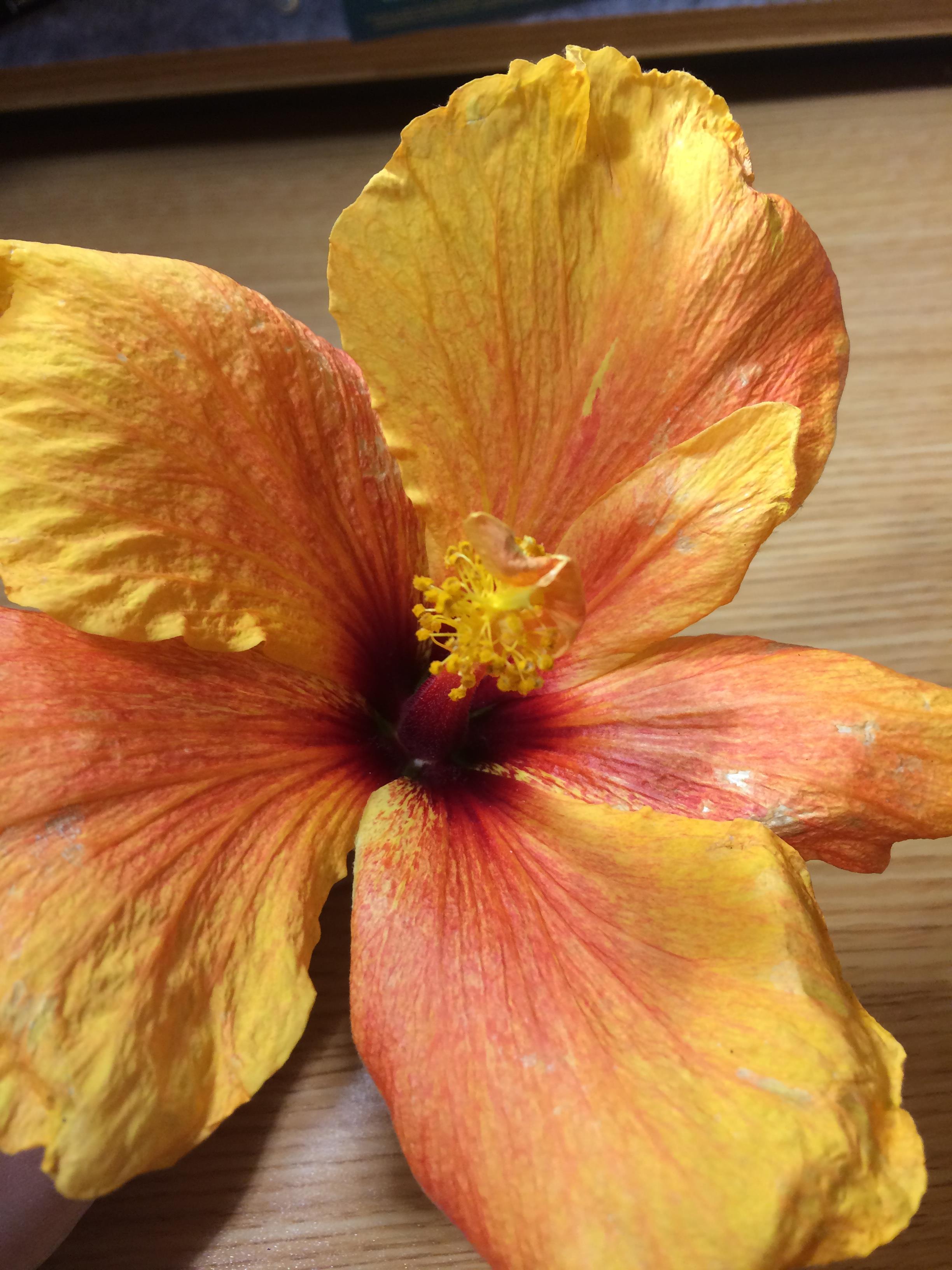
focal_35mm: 29
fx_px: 1063
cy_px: 635
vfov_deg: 61.7
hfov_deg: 48.2
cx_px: 476
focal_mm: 4.15
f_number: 2.2
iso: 50
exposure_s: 1/30
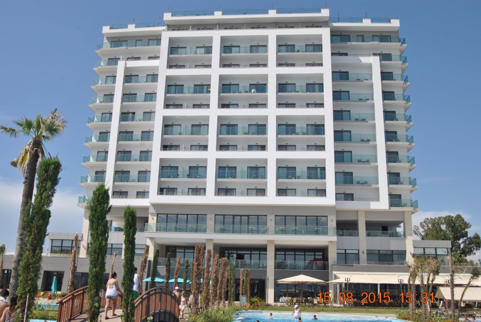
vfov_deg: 37.0
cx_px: 240
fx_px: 482
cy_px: 161
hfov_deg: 53.1
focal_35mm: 36
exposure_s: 1/250
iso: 100
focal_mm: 24
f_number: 8
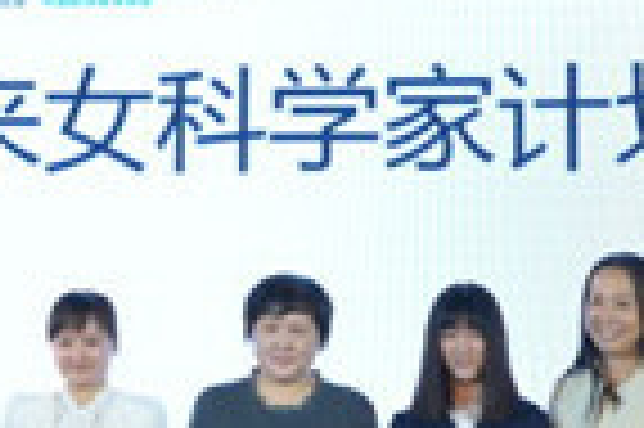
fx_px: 3788
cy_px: 160
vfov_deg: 6.5
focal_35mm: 212
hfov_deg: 9.7
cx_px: 108
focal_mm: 55
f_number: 4.5
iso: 1000
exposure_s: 1/160
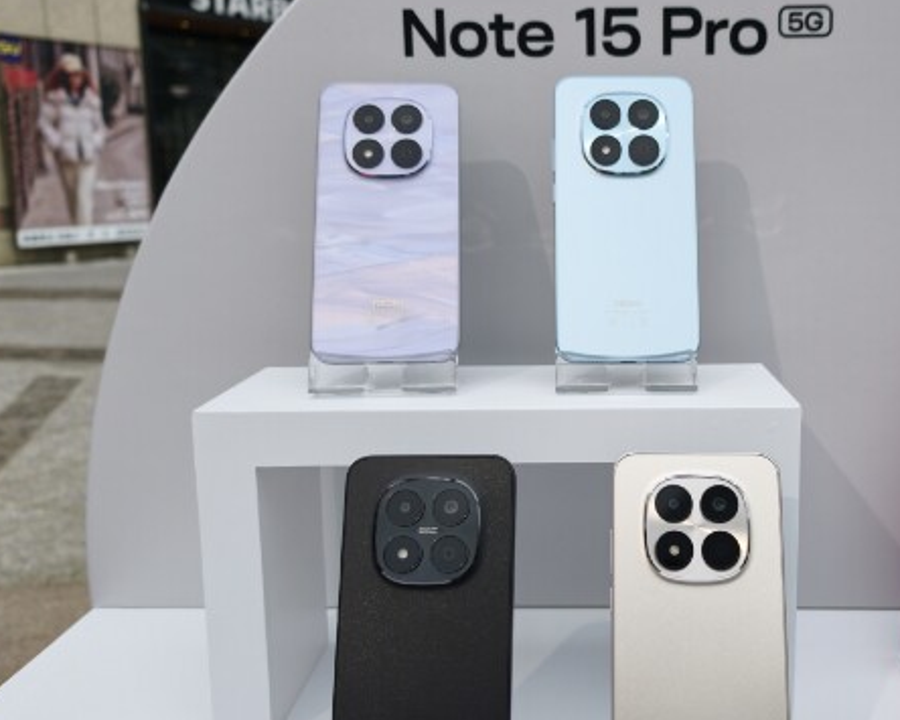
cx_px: 604
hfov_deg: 47.1
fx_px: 1012
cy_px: 391
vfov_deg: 39.1
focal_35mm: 38
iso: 135
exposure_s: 1/2463
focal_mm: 7
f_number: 1.57
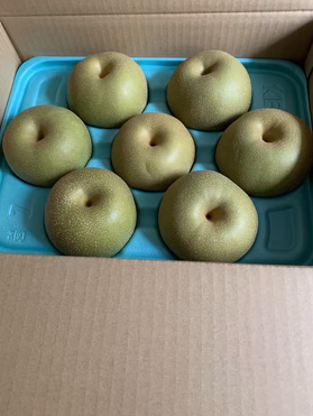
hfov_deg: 49.8
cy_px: 205
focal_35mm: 28
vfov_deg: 63.4
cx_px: 153
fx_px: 337
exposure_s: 1/40
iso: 320
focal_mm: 4.25
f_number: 1.8
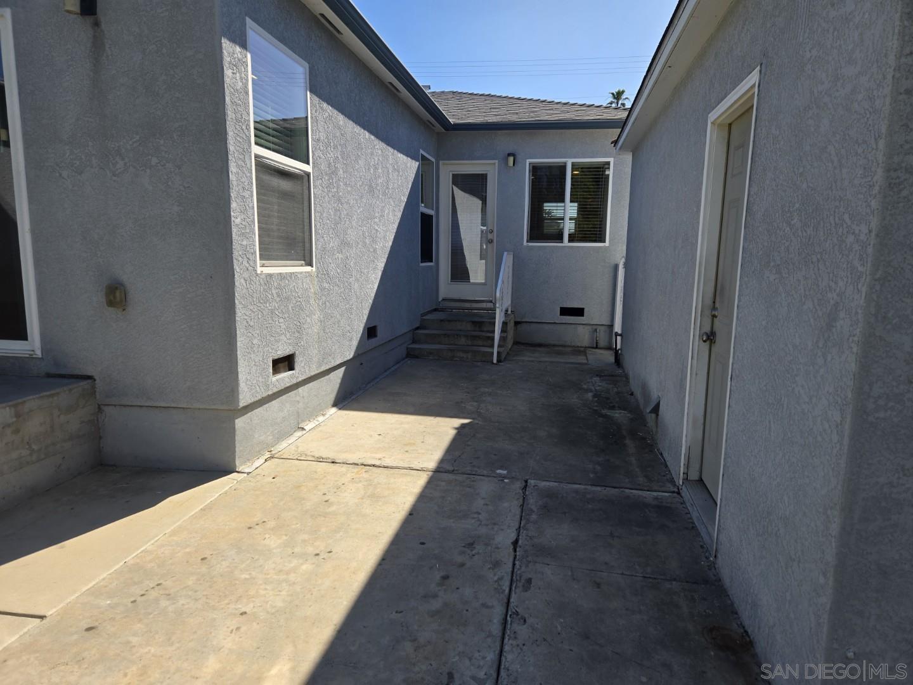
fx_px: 607
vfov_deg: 58.9
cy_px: 342
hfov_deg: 73.9
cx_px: 456
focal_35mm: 23
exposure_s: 1/1402
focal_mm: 5.4
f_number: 1.8
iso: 25
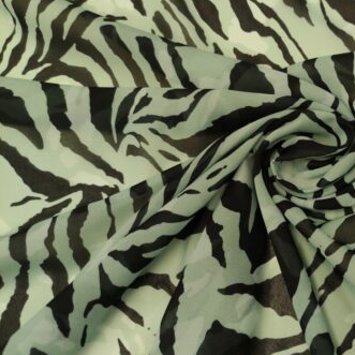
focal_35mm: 40
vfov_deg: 41.7
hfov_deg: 38.9
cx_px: 321
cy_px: 149
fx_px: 464
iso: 500
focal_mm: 5.43
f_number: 1.89
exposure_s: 1/160
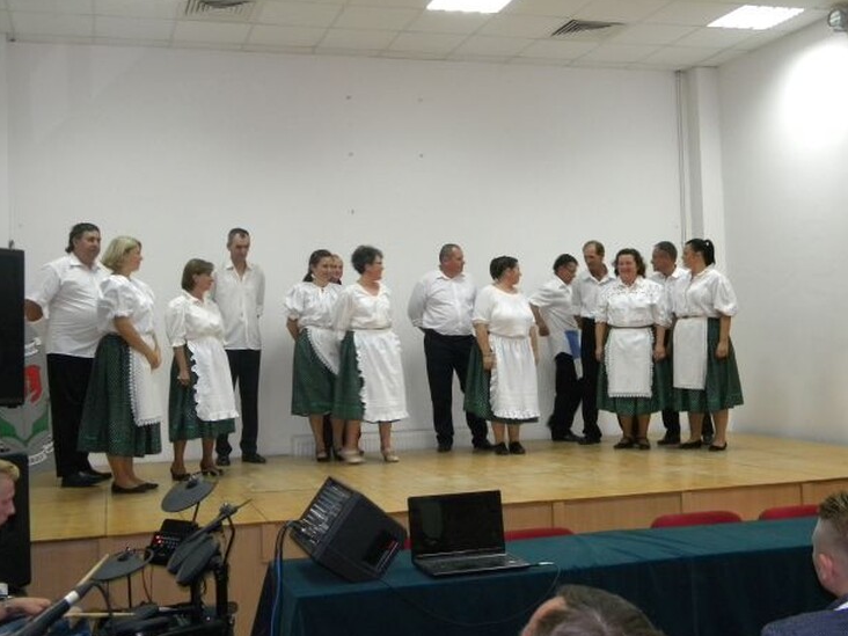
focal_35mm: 42
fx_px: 1029
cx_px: 431
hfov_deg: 44.8
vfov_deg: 34.3
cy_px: 319
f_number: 3.8
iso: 400
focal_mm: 7.3
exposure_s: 1/31.7
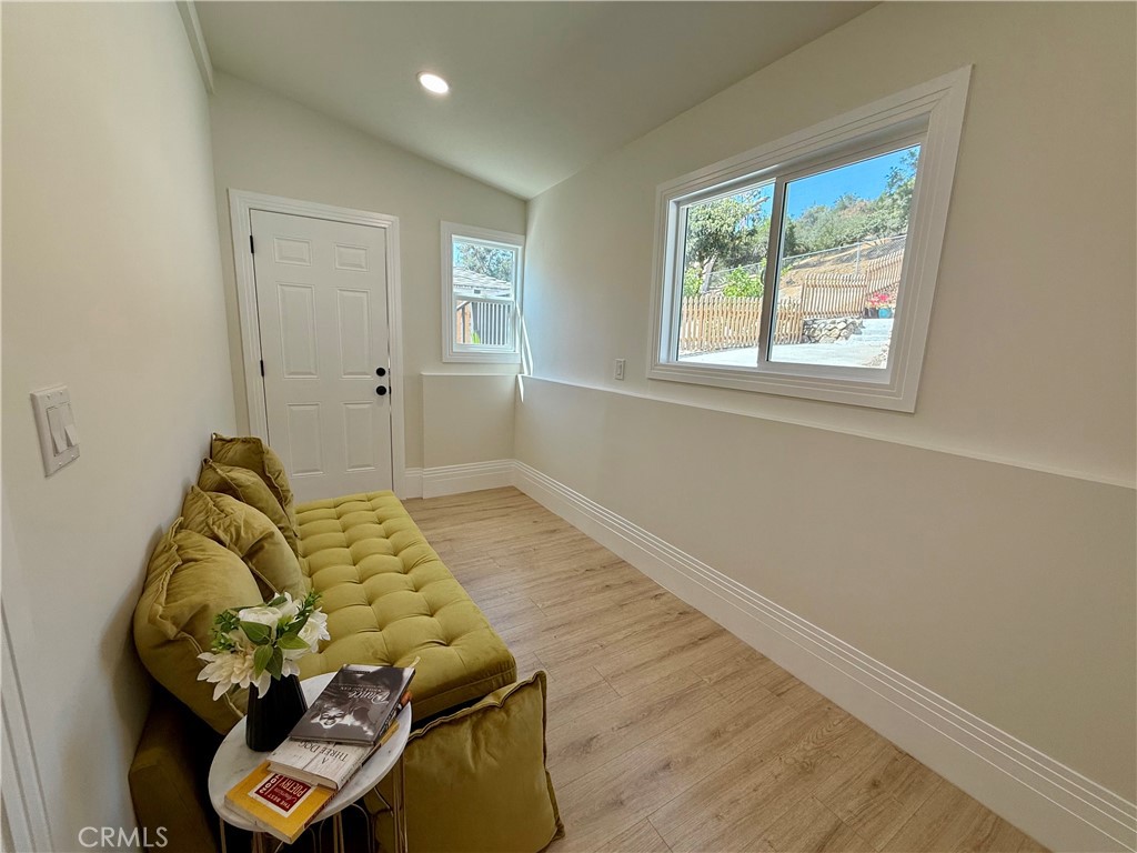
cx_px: 568
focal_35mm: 14
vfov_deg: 85.7
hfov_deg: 102.1
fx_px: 460
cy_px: 426
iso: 64
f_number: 2.2
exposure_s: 1/162
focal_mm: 2.22
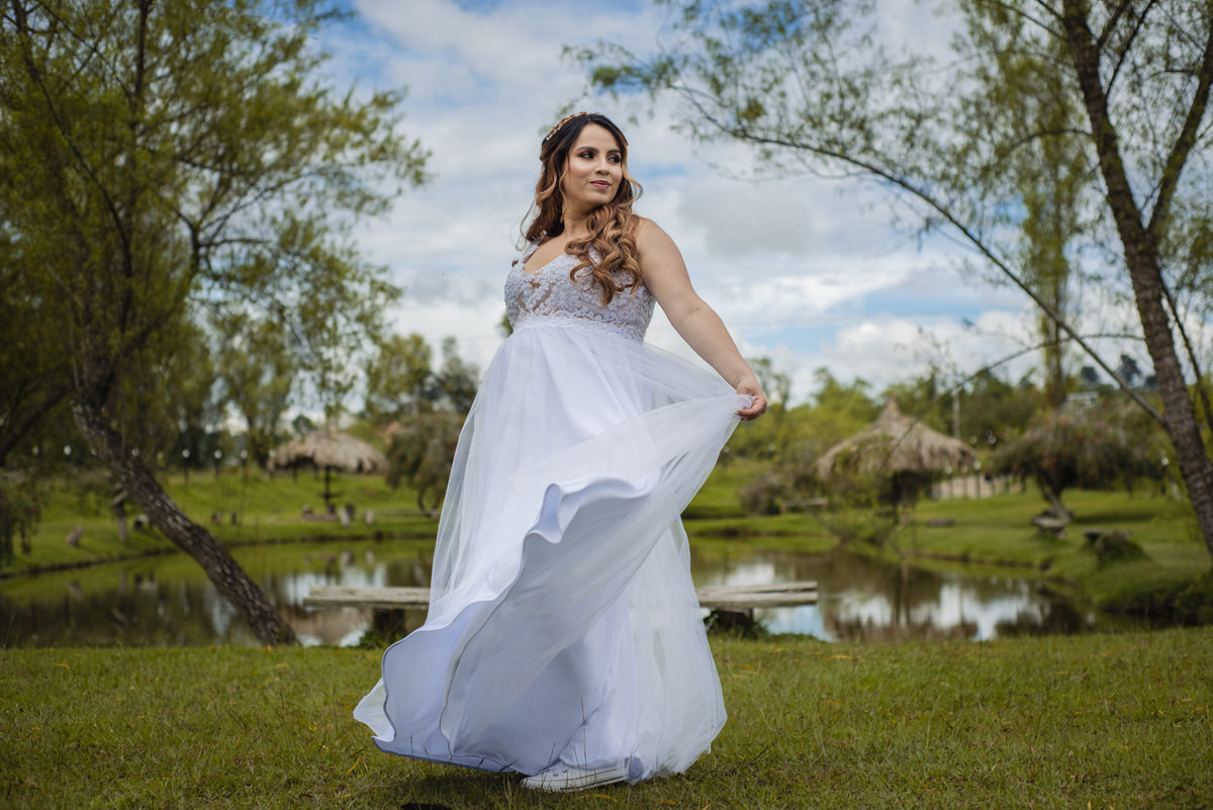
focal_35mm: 50
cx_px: 606
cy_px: 405
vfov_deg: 27.0
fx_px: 1685
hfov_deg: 39.6
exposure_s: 1/1250
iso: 100
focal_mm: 50
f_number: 3.2
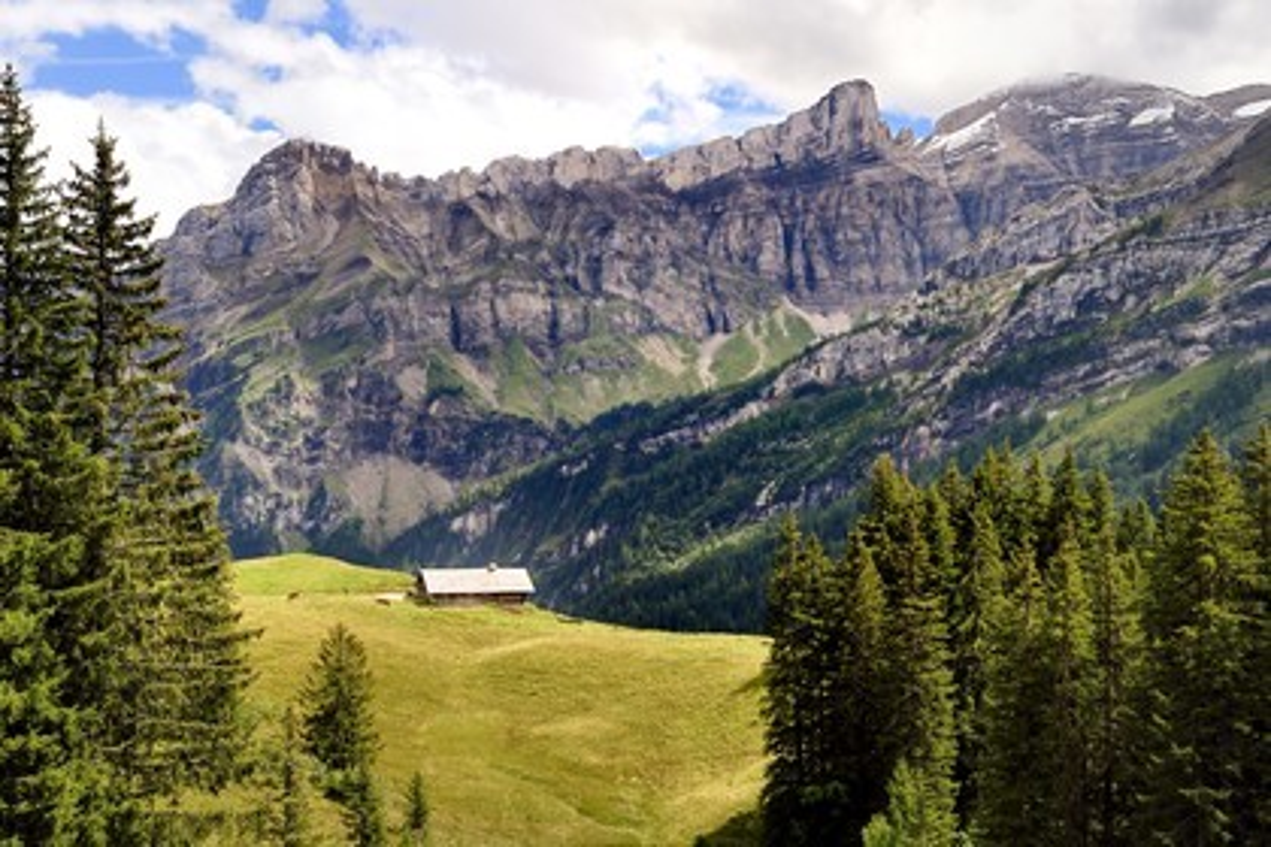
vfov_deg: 29.2
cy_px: 424
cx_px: 636
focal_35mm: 46
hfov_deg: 42.7
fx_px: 1624
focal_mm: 46
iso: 200
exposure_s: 1/250
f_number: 13
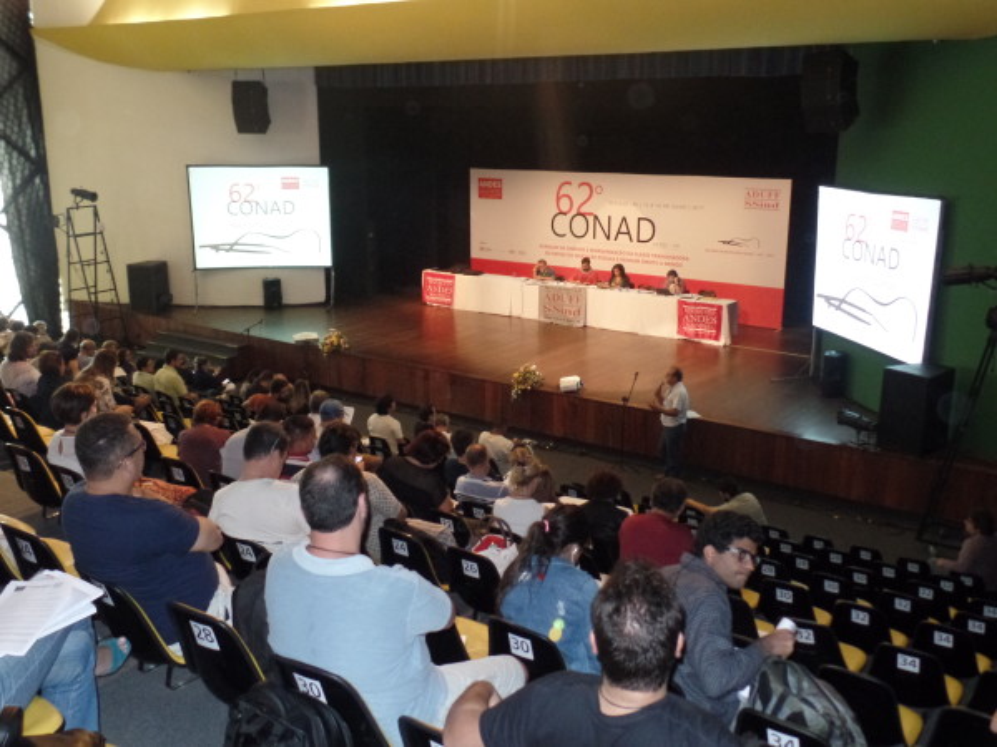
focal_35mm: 35
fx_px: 1008
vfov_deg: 40.7
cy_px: 374
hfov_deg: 52.6
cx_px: 498
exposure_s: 1/30
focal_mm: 6.2
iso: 800
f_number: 3
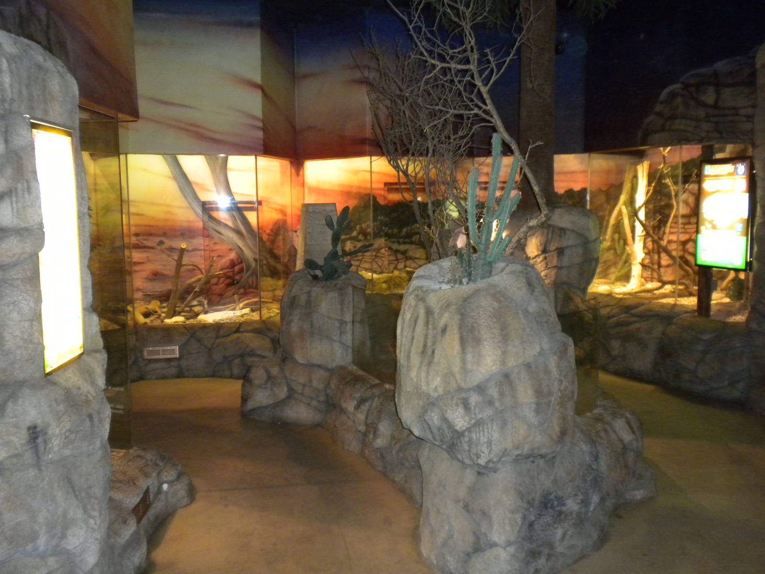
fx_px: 818
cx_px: 382
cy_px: 287
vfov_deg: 38.7
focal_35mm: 37
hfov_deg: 50.1
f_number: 3.5
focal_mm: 6.6
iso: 421
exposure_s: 1/30
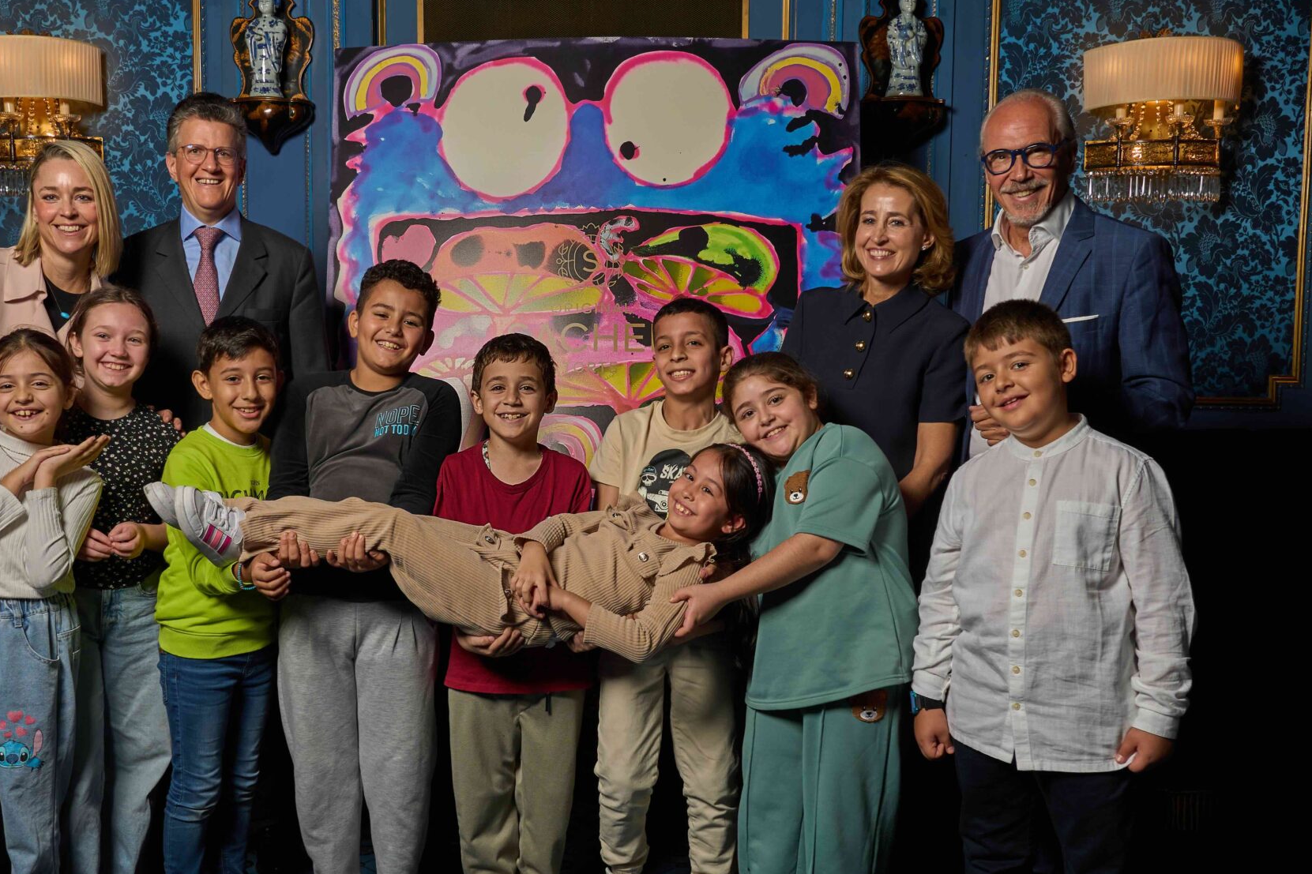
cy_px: 468
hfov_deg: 51.8
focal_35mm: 37
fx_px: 1348
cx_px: 600
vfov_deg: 35.9
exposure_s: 1/250
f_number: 6.3
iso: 200
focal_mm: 24
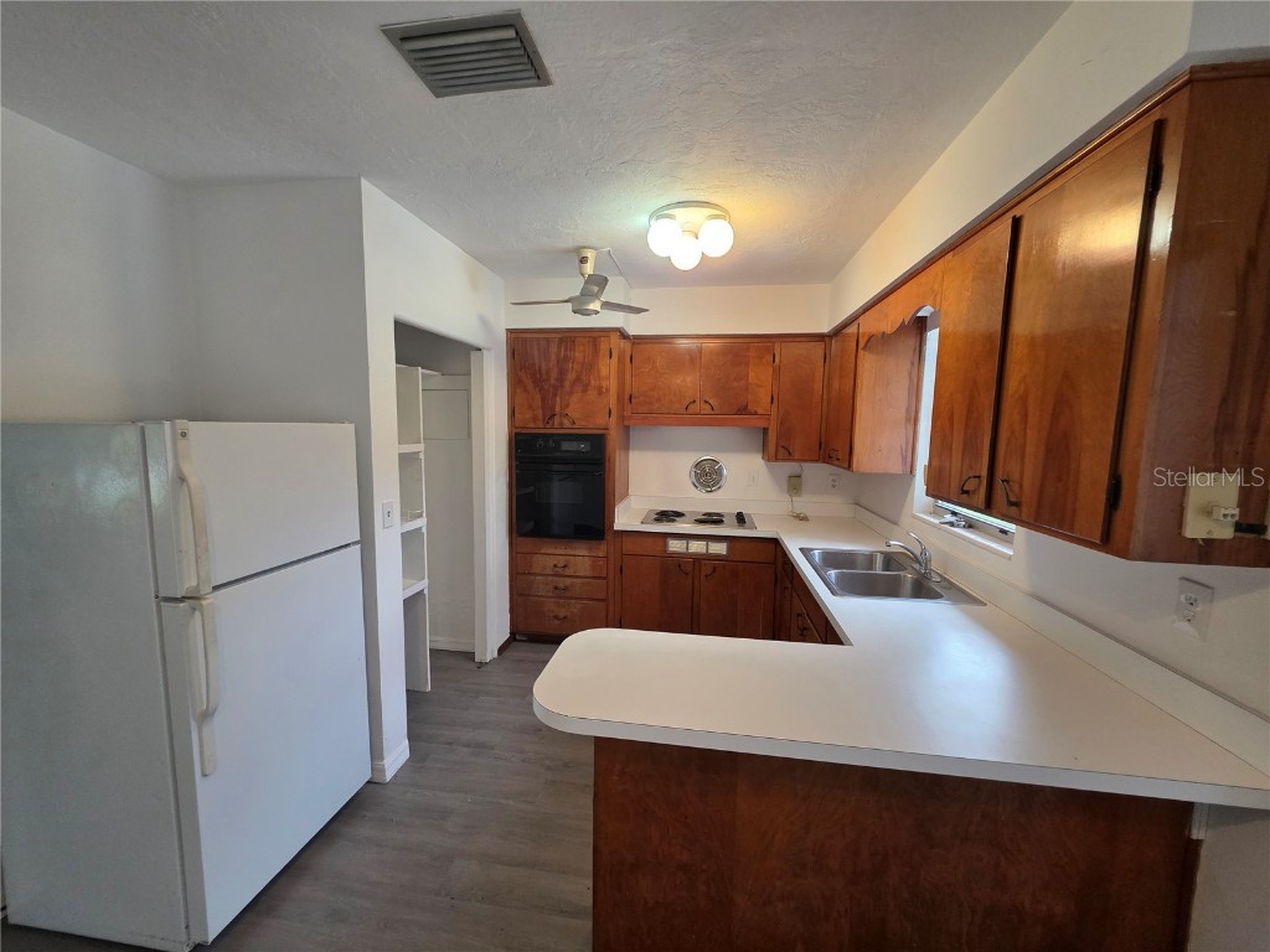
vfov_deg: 89.9
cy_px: 476
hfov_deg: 106.2
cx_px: 635
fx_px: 477
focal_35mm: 13
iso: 250
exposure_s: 1/120
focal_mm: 2.2
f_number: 1.9
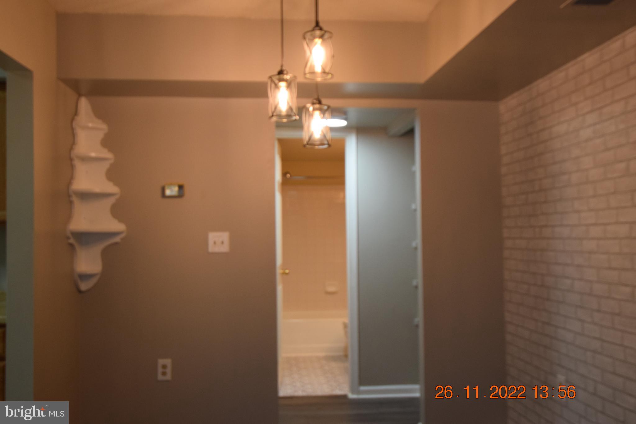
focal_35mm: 33
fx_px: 583
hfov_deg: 57.2
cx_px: 318
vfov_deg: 40.0
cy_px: 212
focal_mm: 22
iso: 800
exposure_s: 1/100
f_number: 5
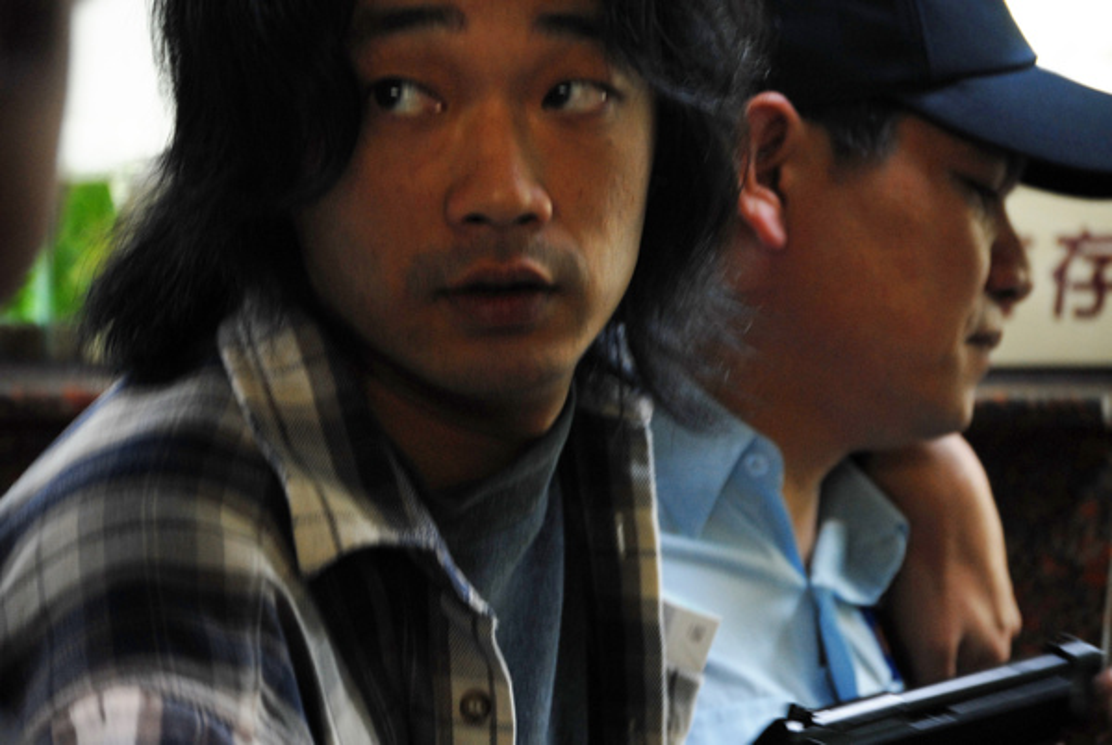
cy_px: 372
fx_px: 4640
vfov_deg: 9.2
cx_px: 556
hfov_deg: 13.7
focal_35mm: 150
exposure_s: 1/30
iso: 400
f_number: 4.8
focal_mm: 100
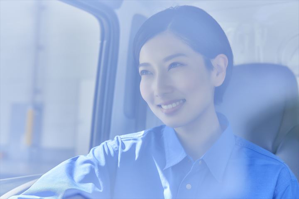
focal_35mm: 55
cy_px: 100
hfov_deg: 36.2
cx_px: 150
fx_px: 457
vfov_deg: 24.6
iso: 100
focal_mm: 55
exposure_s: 1/250
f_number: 4.5
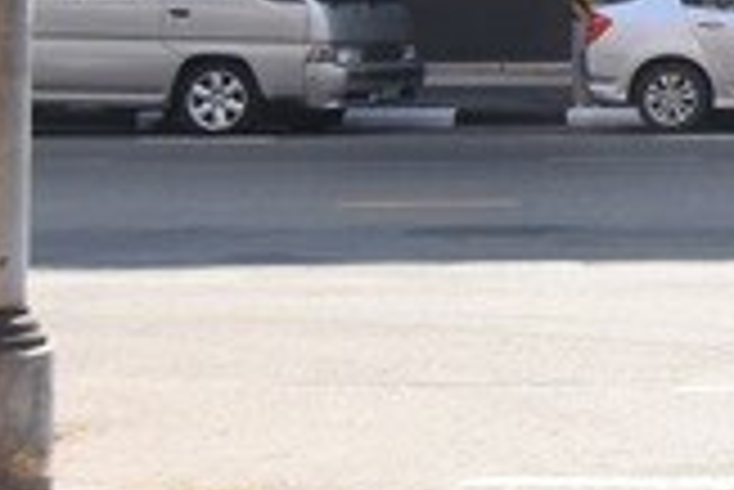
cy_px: -128
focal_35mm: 129
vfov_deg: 10.4
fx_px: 2632
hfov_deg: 13.6
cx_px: 1450
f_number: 9
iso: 250
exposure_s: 1/200
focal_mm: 20
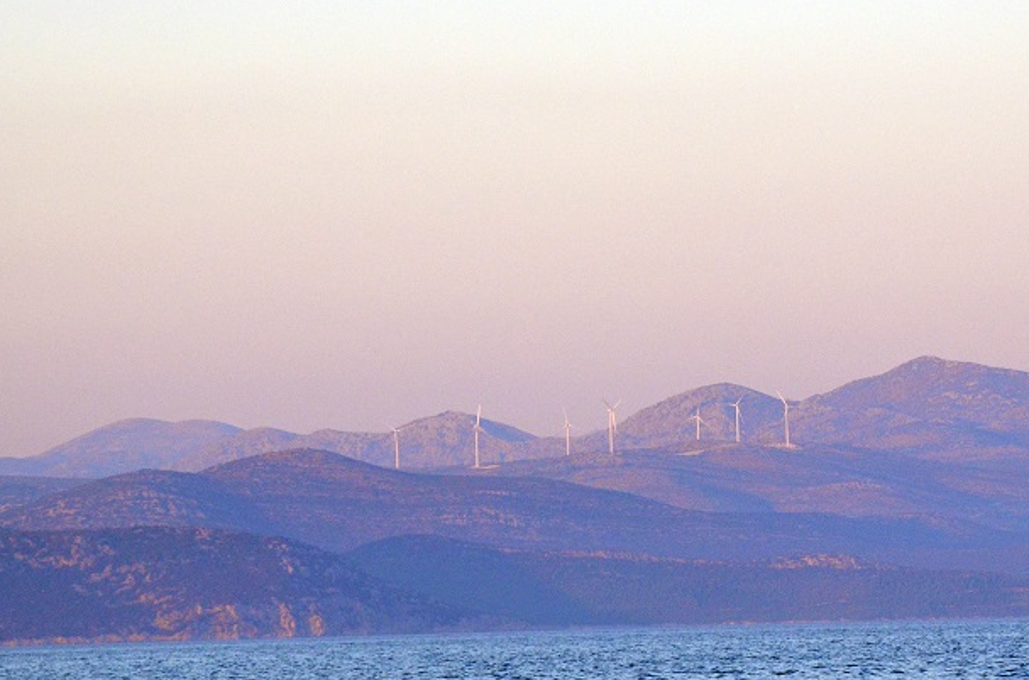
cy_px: 431
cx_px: 575
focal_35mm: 271
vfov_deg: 5.0
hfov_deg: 7.6
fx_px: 7726
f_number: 4.8
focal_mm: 122
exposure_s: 1/1600
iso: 640
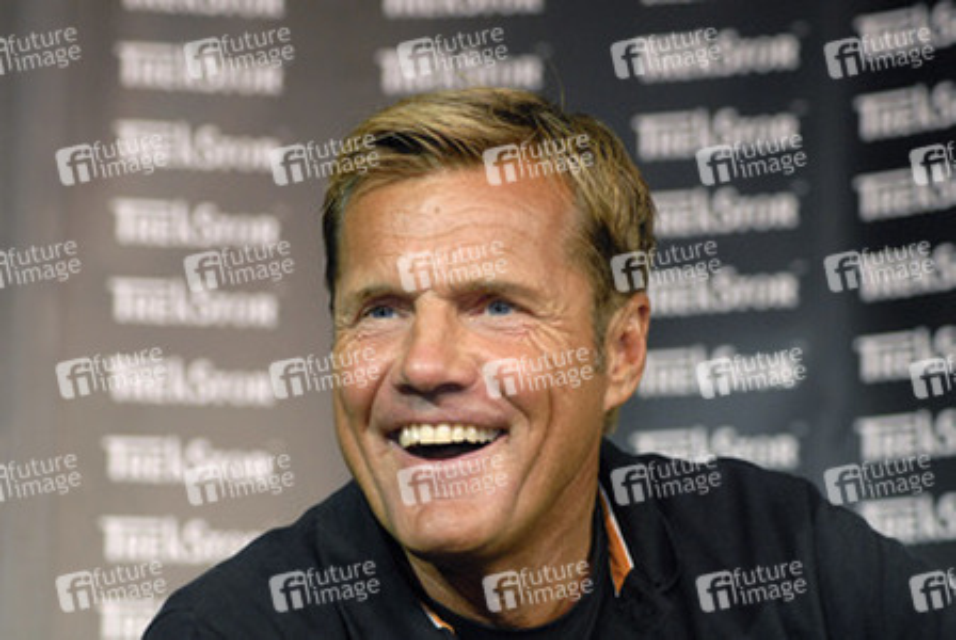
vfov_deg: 8.2
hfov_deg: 12.2
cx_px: 478
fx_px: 4467
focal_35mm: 168
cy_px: 320
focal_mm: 112
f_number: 5.6
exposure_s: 1/125
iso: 800
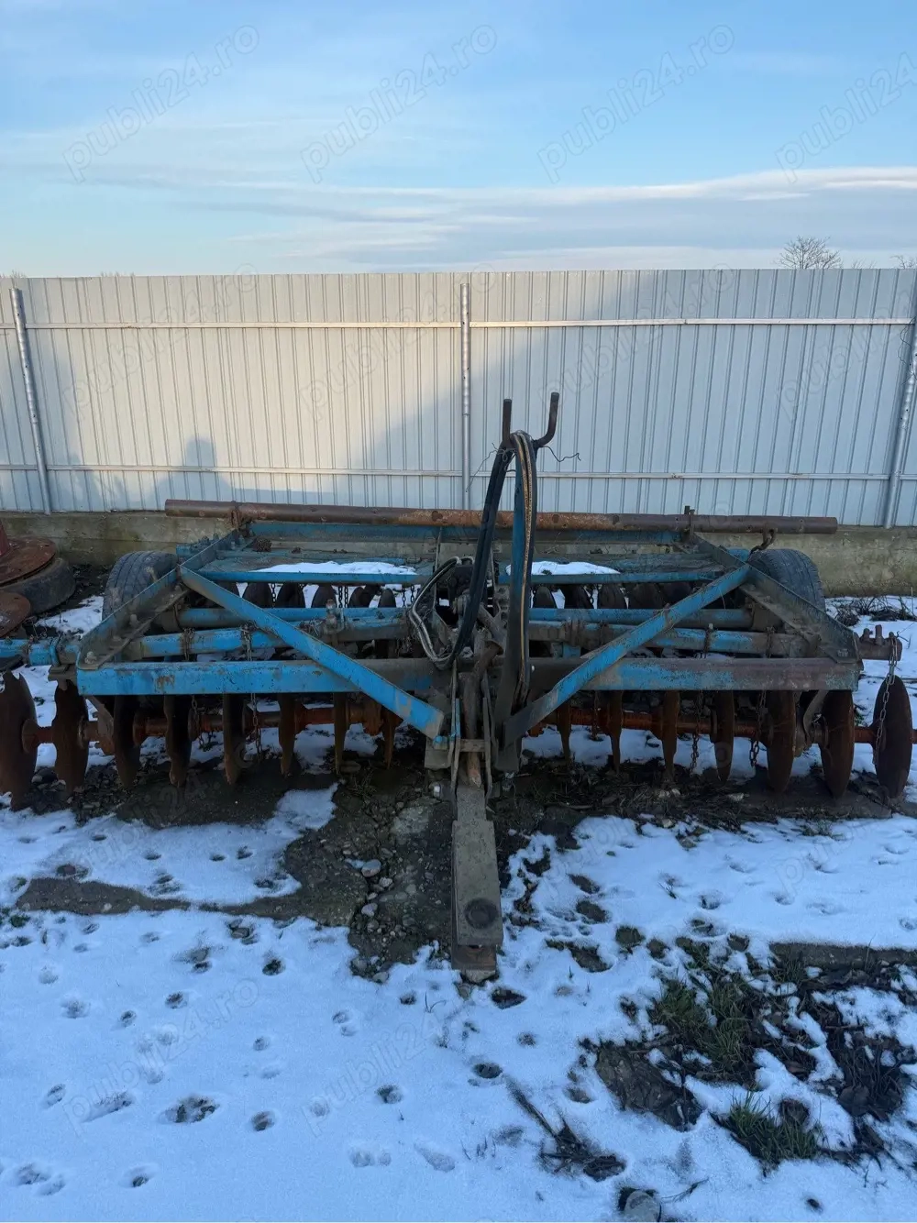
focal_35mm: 24
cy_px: 612
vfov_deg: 71.6
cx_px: 458
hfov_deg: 56.8
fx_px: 848
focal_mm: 6.76
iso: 80
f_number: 1.78
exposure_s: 1/1156
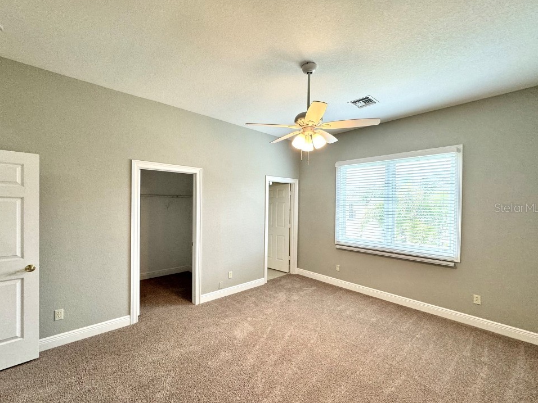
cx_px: 259
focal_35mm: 15
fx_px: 233
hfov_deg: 98.1
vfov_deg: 81.7
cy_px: 207
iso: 200
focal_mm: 2.22
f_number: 2.2
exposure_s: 1/120
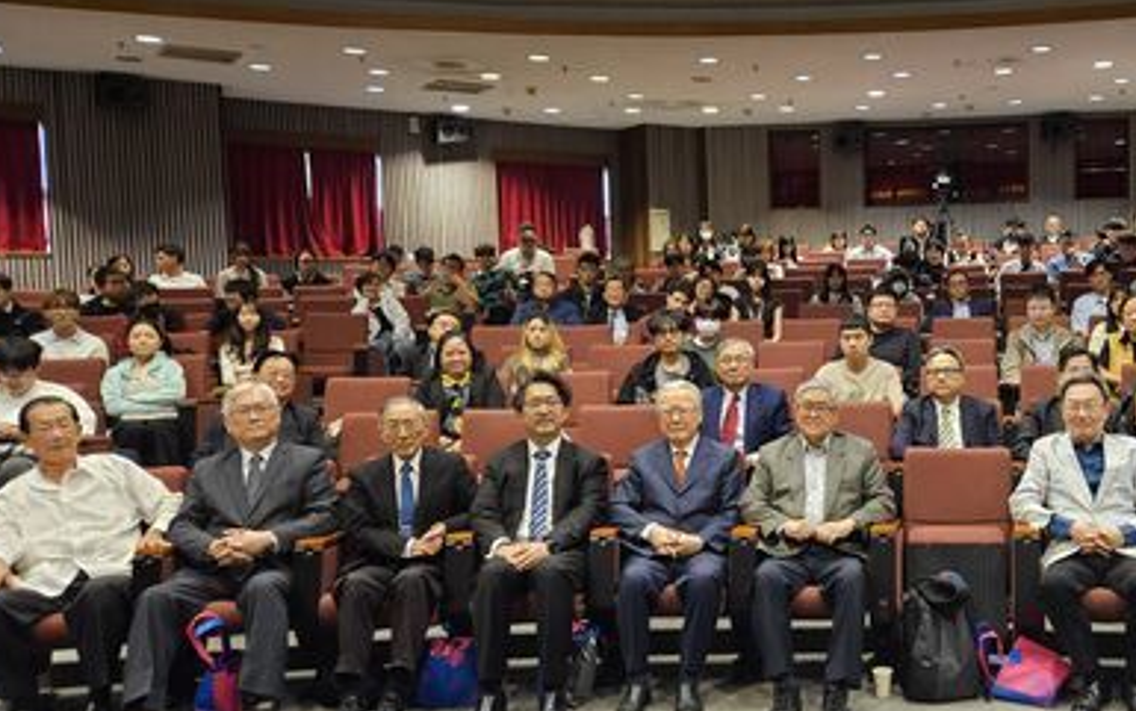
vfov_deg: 33.6
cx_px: 844
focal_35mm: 38
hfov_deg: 49.6
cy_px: 369
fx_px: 1177
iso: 640
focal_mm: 5.4
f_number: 1.8
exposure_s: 1/40
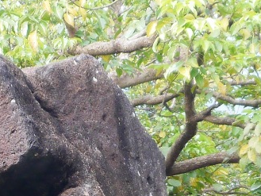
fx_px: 1312
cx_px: -5
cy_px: 303
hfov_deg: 11.2
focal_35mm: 174
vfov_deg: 8.3
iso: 250
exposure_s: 1/60
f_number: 3.5
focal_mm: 14
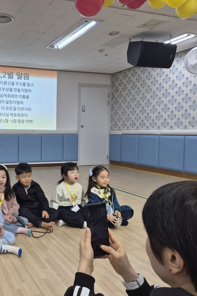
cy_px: 148
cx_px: 22
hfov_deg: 38.5
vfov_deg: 58.7
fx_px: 263
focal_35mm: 32
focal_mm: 5.4
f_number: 1.8
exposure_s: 1/120
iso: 50
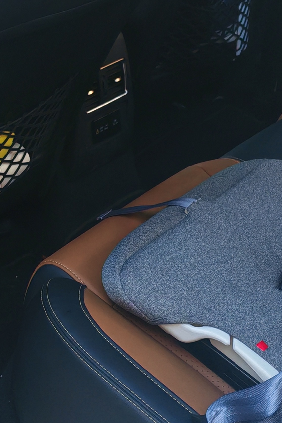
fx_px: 1022
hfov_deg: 15.4
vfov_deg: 23.1
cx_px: -3
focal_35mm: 87
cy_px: 105
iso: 50
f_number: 1.6
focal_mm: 5.4
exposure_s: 1/120
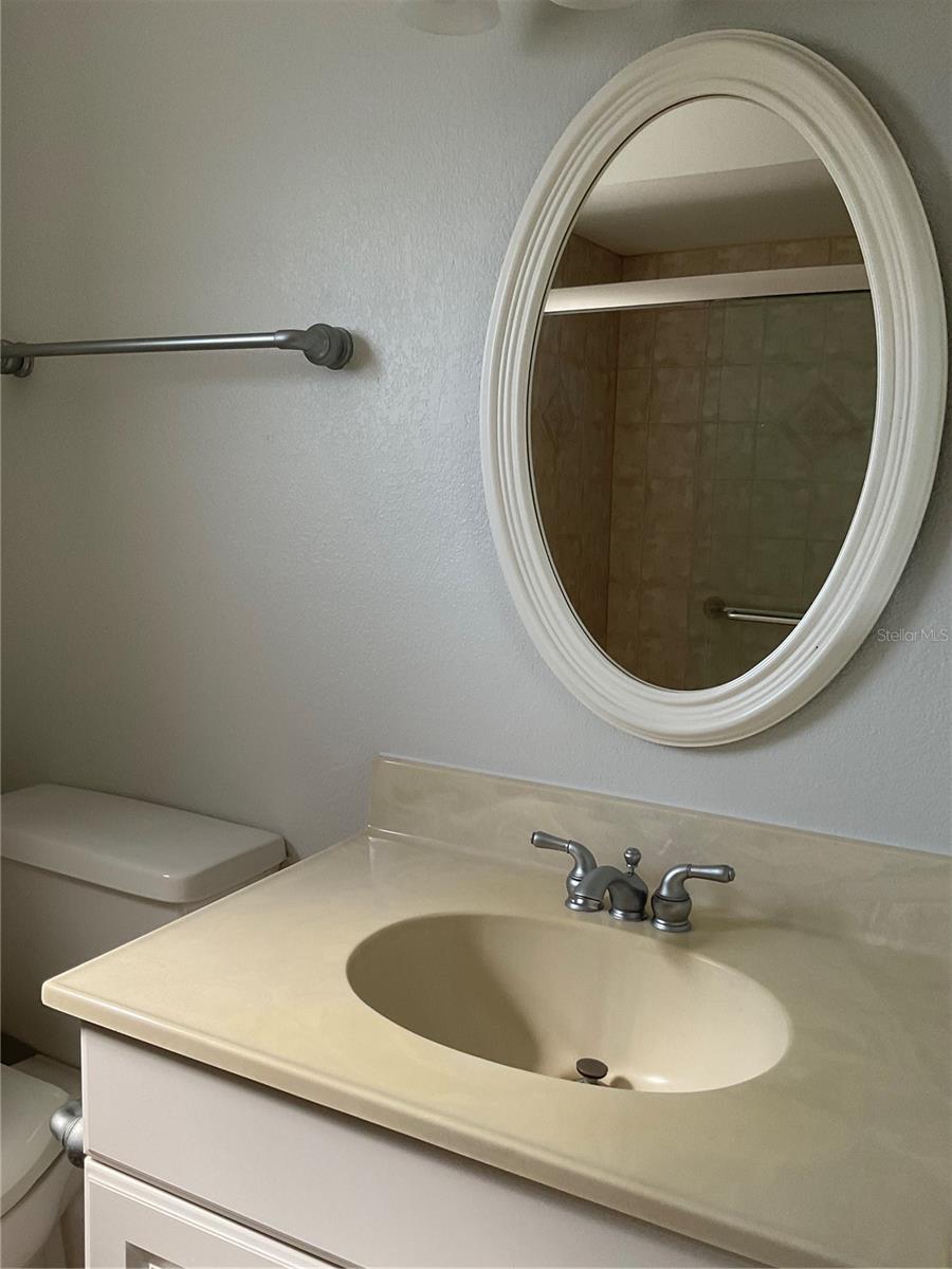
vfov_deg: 61.7
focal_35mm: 29
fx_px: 1063
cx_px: 476
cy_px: 634
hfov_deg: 48.2
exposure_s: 1/75
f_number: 1.8
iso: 64
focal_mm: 3
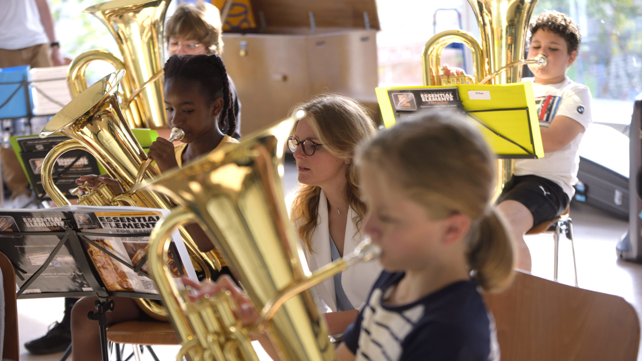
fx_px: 1260
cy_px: 178
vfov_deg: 16.3
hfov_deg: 28.6
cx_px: 323
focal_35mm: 74
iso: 400
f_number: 2.8
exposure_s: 1/250
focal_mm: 70
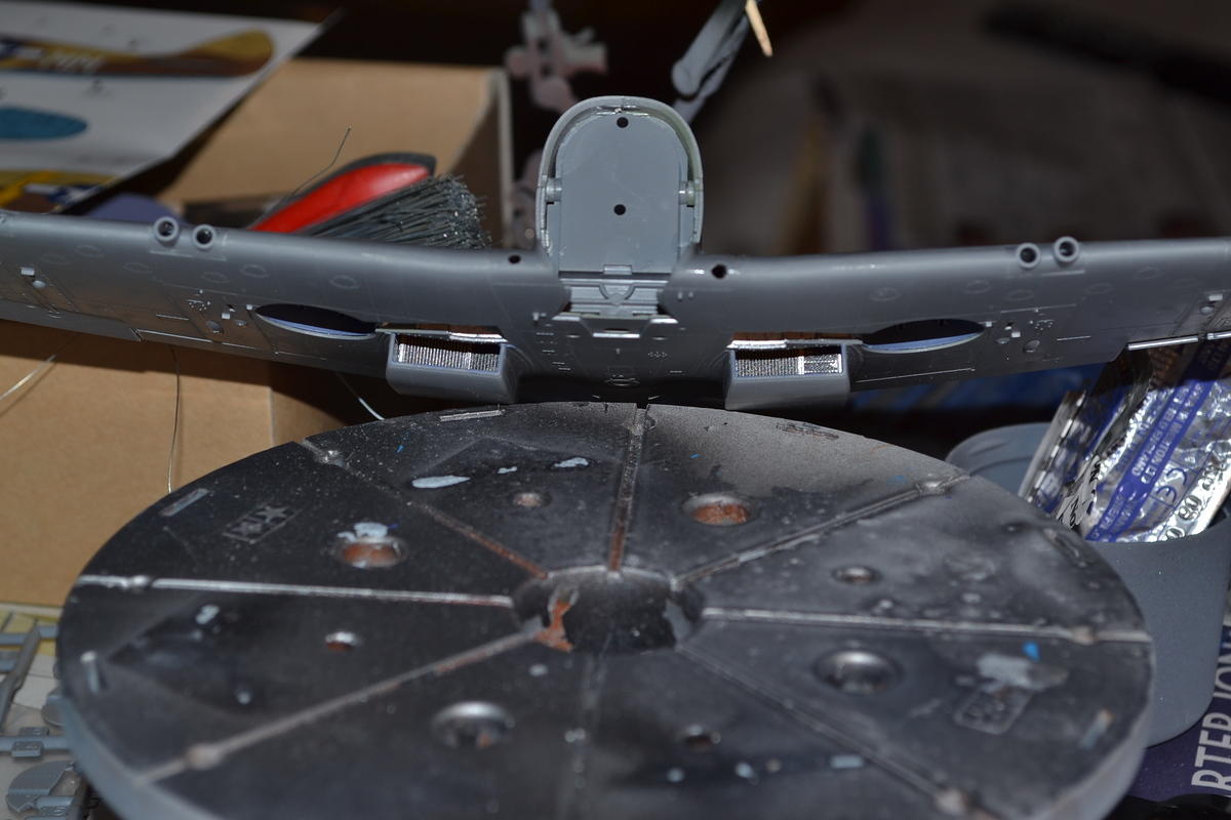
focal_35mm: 82
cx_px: 616
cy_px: 410
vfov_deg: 16.6
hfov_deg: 24.6
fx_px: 2821
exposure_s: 1/60
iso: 100
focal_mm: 55
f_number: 8
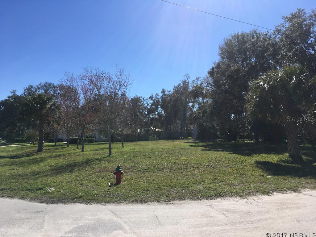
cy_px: 118
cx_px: 158
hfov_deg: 61.7
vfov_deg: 48.2
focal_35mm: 29
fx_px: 265
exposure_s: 1/1972
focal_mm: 4.15
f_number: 2.2
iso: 25
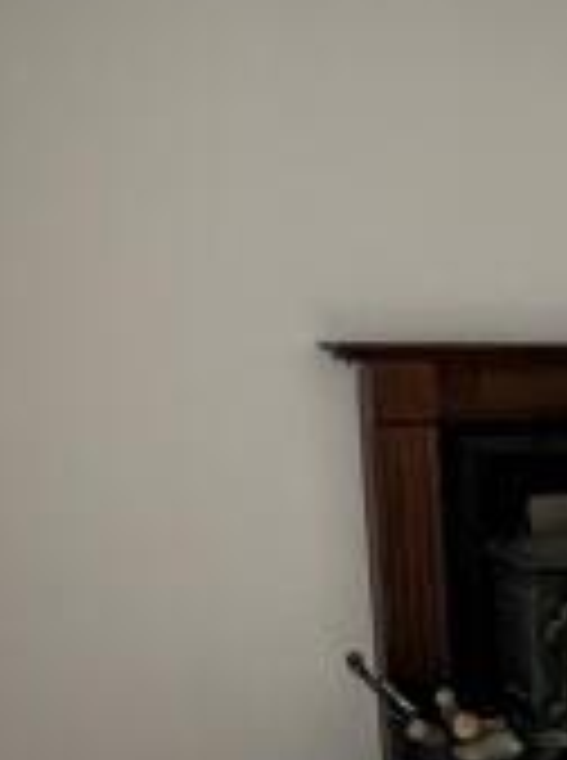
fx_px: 1732
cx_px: 1395
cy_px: 585
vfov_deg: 24.5
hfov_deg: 13.3
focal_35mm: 79
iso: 80
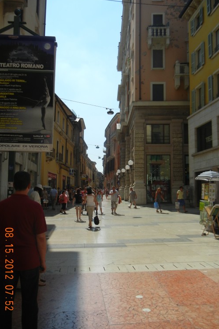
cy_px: 163
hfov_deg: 41.1
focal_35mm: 32
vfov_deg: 58.7
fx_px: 292
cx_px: 109
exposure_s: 1/598
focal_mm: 5.4
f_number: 7
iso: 160
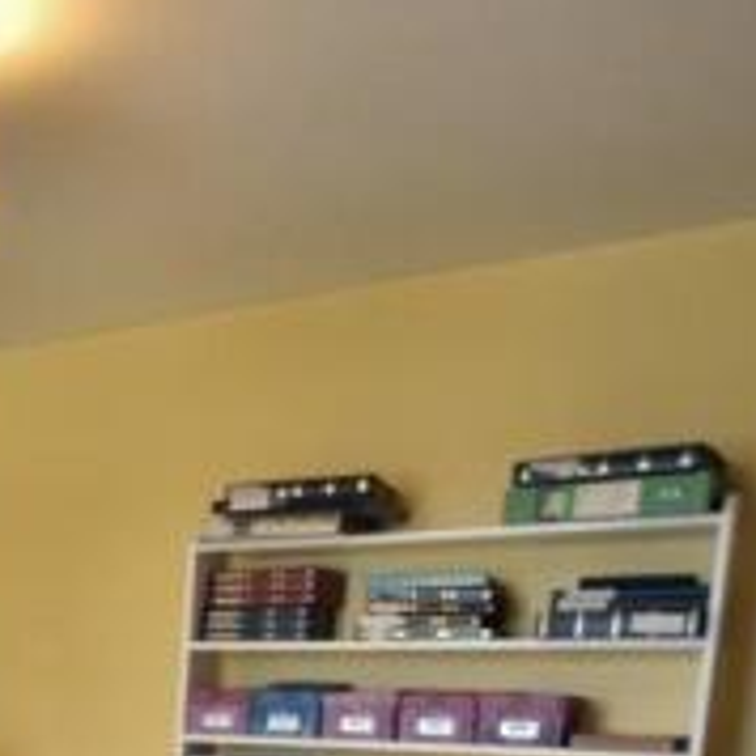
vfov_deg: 31.6
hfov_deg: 30.7
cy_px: 847
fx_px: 1161
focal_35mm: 47
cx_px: -142
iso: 220
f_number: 4.5
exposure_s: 1/15
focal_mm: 10
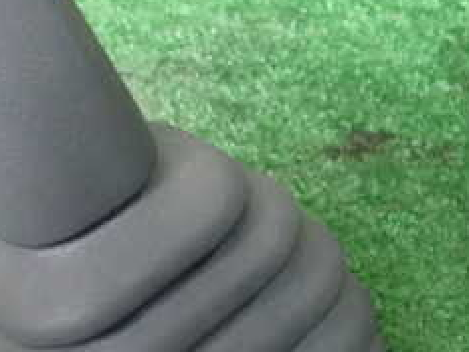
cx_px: 109
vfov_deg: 19.4
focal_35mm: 76
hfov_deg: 25.3
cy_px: 227
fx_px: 1030
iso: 1250
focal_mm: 5.4
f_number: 2.3
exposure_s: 1/160
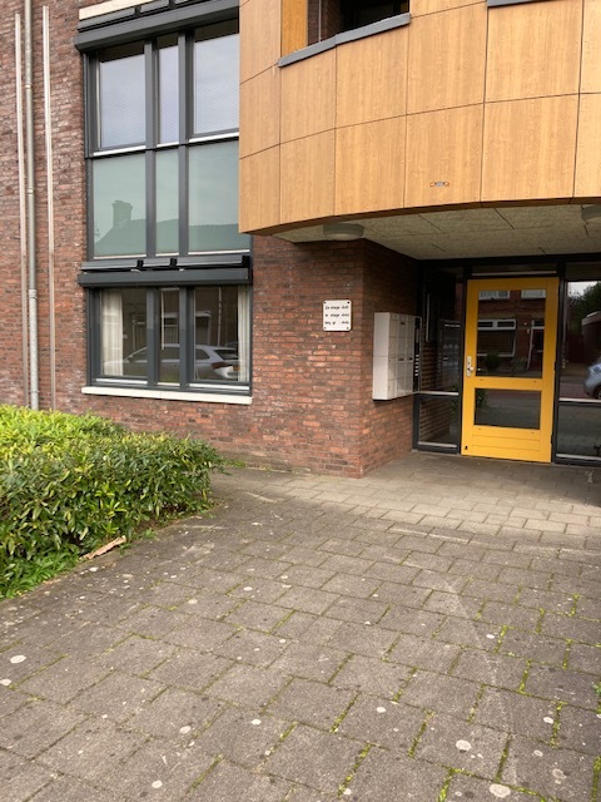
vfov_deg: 63.4
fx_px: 648
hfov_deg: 49.7
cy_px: 401
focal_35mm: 28
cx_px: 300
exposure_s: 1/245
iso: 20
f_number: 1.8
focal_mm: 3.99
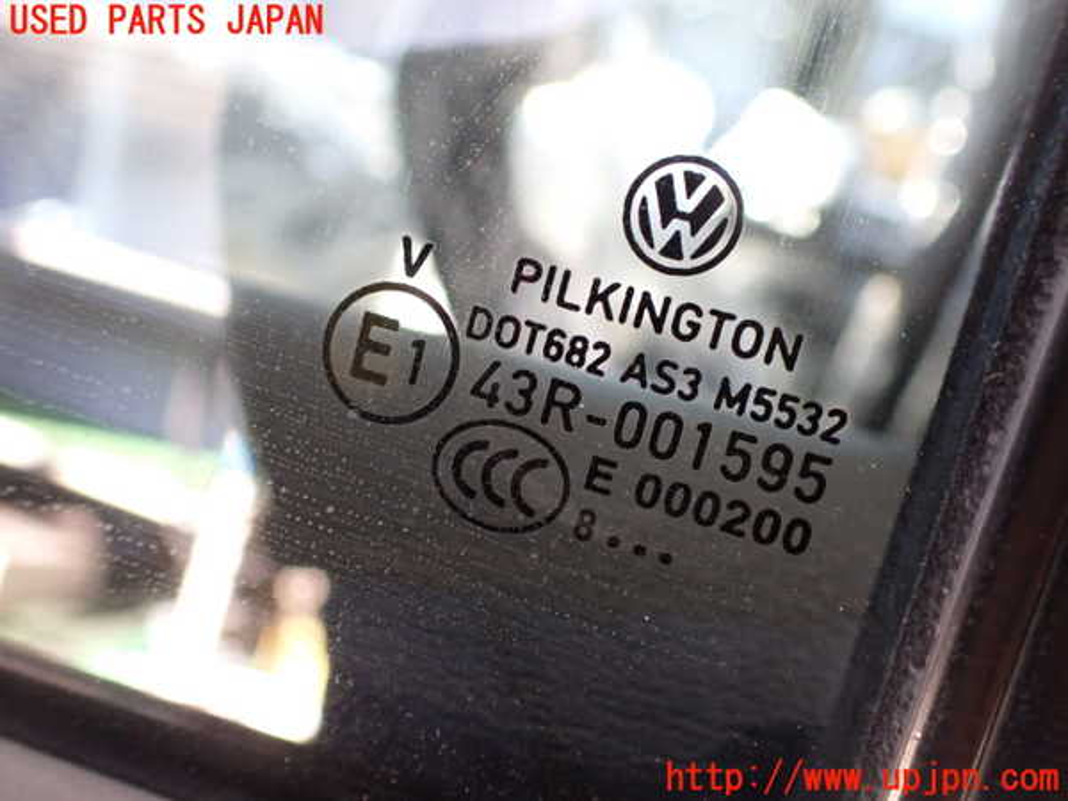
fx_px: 926
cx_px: 534
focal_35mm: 30
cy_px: 400
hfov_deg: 60.0
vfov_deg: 46.8
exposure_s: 1/80
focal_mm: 5.4
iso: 800
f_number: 2.3
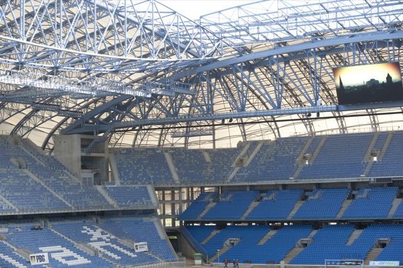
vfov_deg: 19.4
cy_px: 134
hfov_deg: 28.9
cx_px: 202
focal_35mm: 70
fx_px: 783
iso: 200
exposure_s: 1/200
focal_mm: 70
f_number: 4
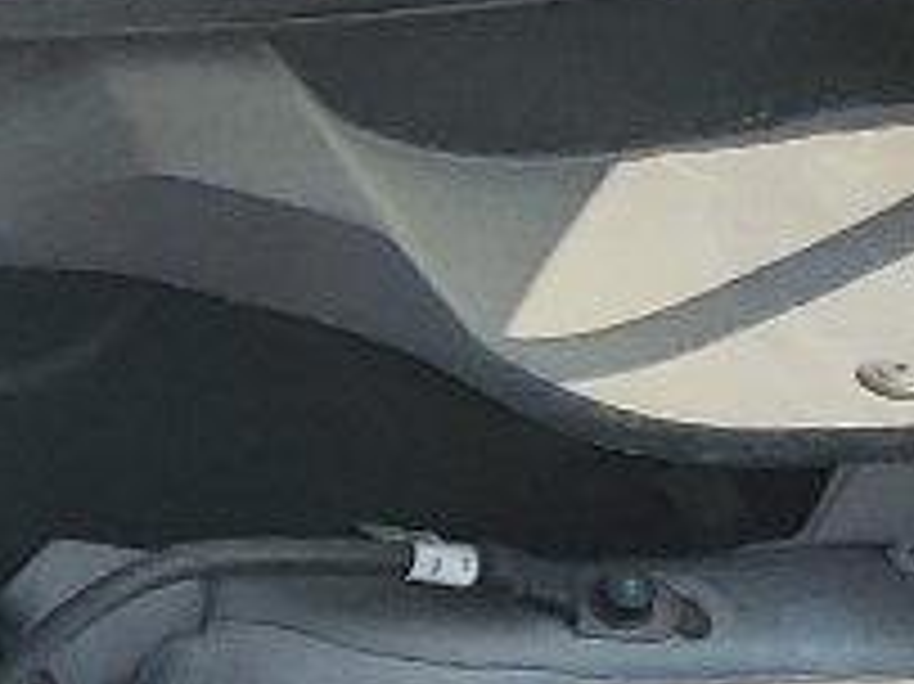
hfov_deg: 8.3
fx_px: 5410
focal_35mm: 205
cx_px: -1783
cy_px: 1840
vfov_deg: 6.7
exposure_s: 1/2000
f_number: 1.5
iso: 50
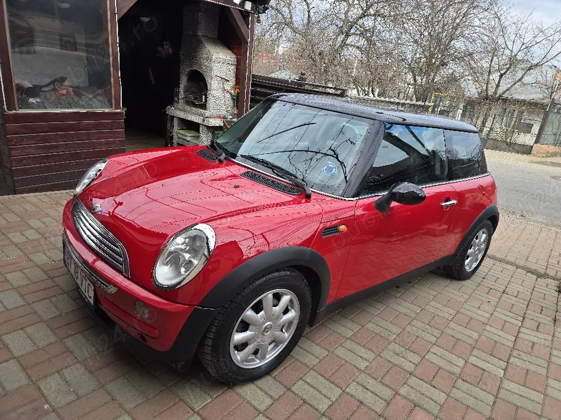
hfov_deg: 73.9
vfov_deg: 58.9
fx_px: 373
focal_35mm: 23
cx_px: 280
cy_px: 210
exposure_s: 1/182
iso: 16
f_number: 1.7
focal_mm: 6.3
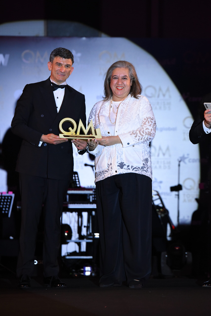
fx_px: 1669
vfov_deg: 10.8
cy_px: 158
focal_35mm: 190
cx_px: 106
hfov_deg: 7.2
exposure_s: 1/500
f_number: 4.5
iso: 3200
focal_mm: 190
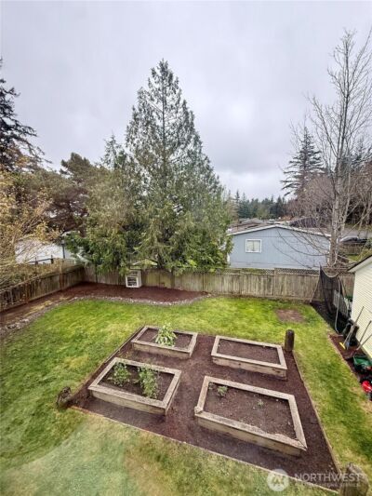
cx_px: 186
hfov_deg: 85.7
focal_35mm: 14
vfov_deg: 102.1
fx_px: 201
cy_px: 248
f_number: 2.2
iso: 64
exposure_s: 1/291
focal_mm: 2.22
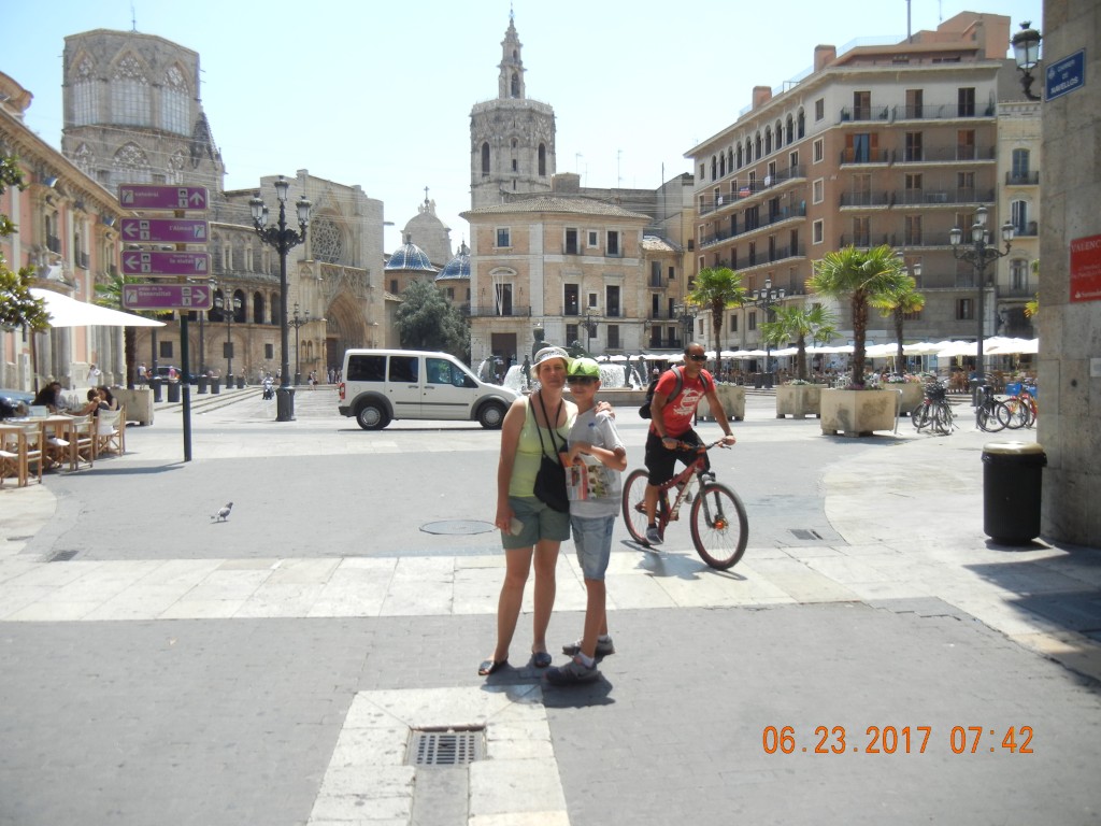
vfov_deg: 46.8
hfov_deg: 60.0
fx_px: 954
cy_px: 413
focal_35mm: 30
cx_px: 550
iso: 160
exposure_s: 1/253
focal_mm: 5.4
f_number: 7
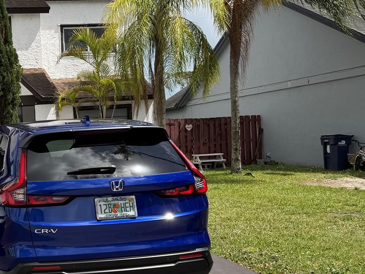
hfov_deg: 34.2
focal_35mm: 51
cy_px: 152
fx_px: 538
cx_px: 2
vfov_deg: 28.5
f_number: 1.78
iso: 80
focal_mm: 6.76
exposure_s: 1/5319
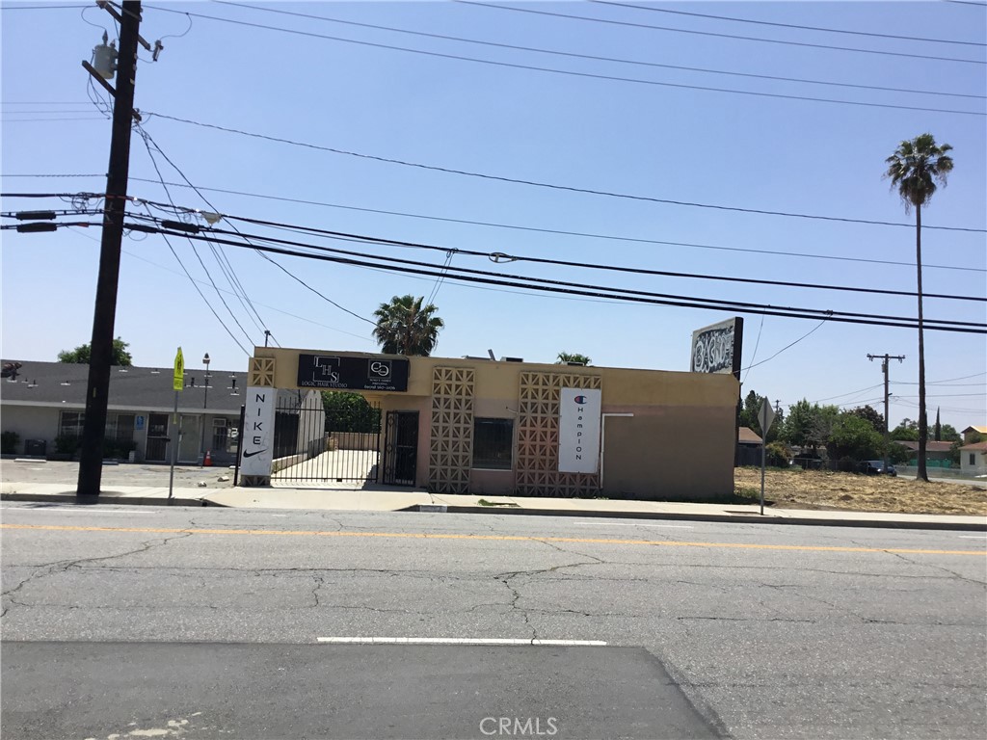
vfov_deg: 45.4
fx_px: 884
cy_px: 370
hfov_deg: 58.4
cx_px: 494
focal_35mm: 31
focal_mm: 3.3
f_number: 2.4
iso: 25
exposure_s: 1/1773
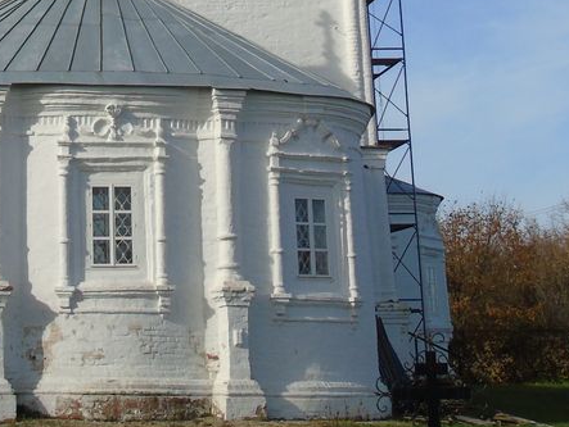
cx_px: 73
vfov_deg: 15.3
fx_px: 1513
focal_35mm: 92
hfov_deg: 20.9
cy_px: -132
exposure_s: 1/1000
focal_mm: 6.1
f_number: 3.8
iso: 80
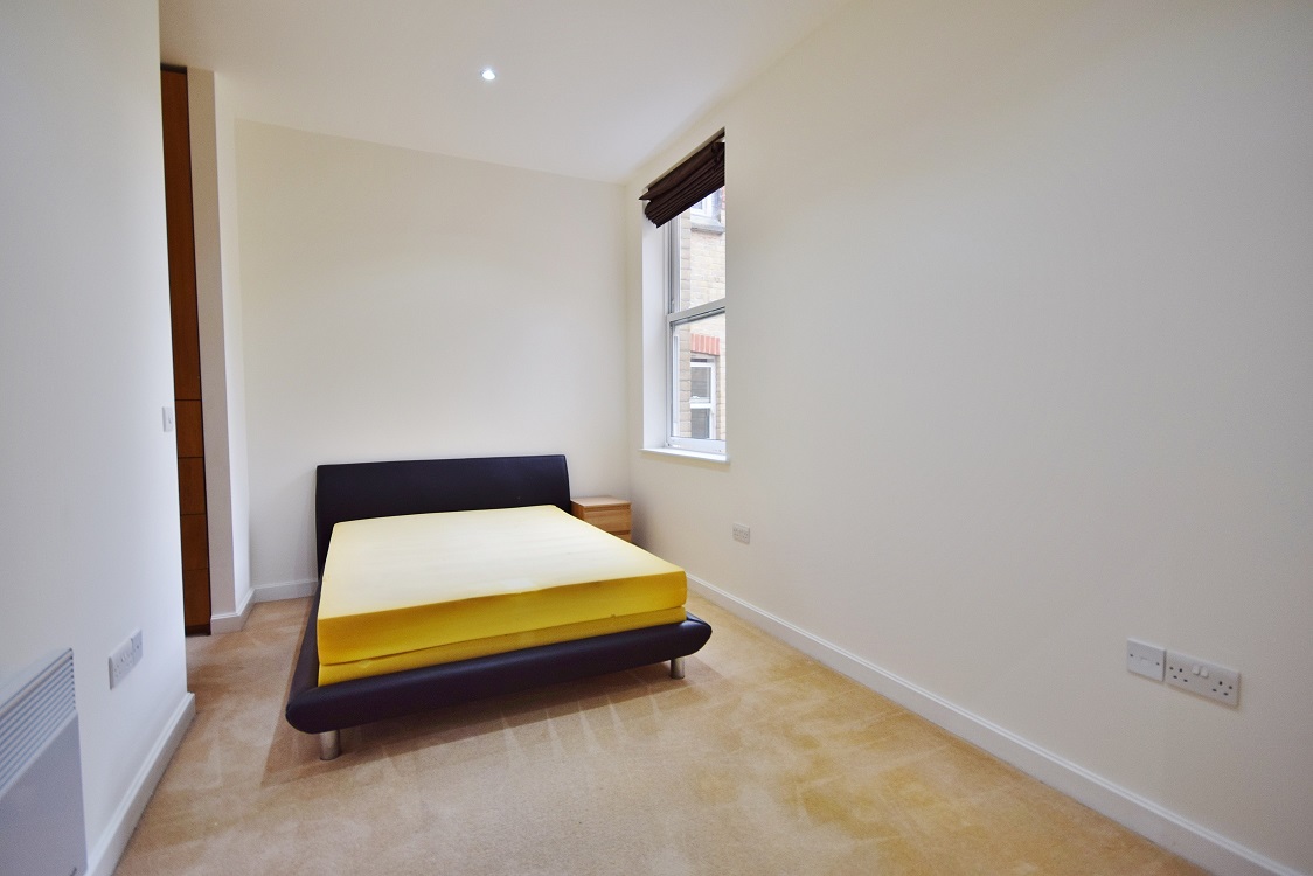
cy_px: 438
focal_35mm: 16
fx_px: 602
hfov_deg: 95.0
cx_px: 656
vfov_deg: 72.1
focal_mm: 11
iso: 400
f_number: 5
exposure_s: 1/100
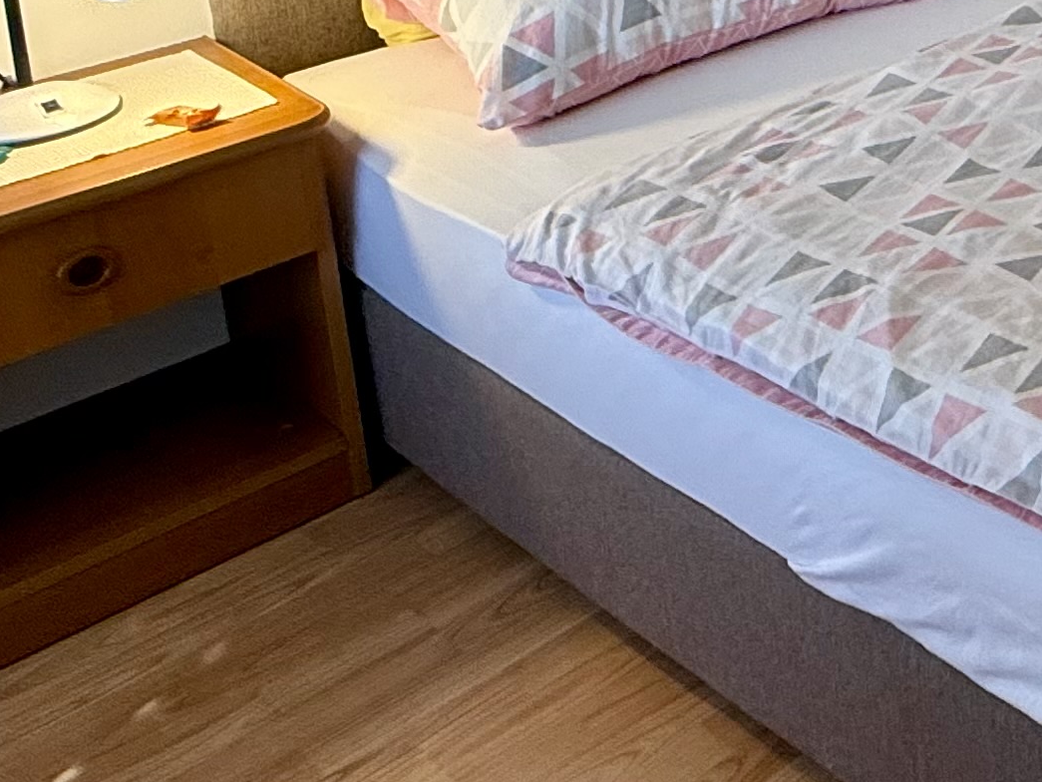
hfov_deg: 24.7
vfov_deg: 23.0
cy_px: -324
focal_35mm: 54
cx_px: 1665
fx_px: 1626
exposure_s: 1/99
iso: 125
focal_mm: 2.22
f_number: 2.2
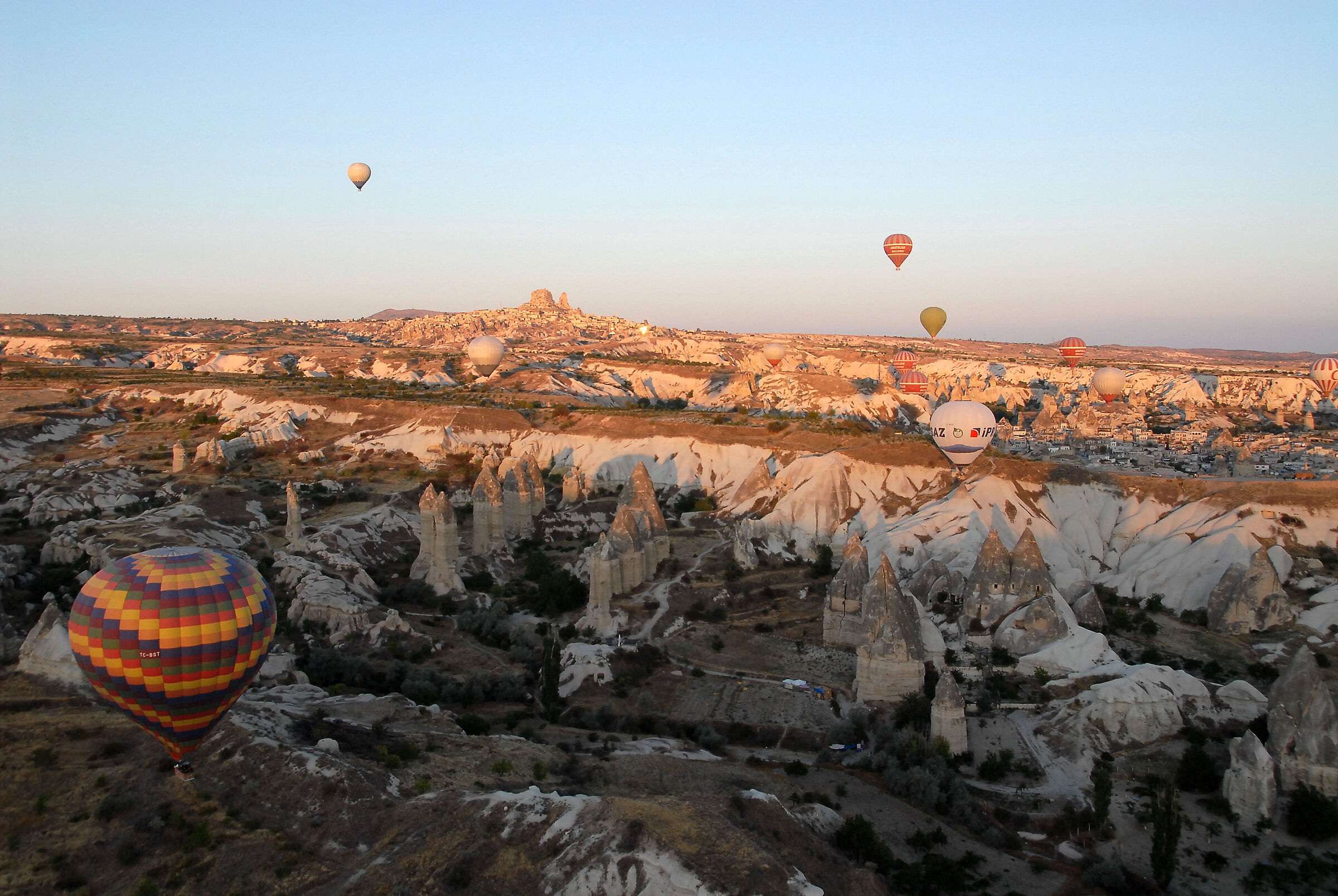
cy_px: 448
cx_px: 669
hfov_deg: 61.9
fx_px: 1116
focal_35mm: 30
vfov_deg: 43.7
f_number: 6.3
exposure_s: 1/250
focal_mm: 20
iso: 400
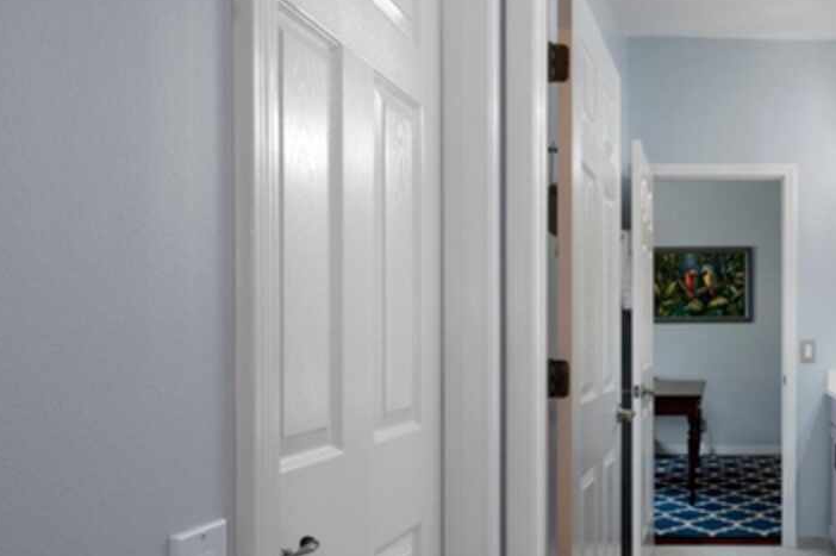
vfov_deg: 42.0
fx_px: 719
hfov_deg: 54.3
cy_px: 346
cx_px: 717
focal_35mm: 31
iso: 320
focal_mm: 17
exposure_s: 1/4
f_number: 9
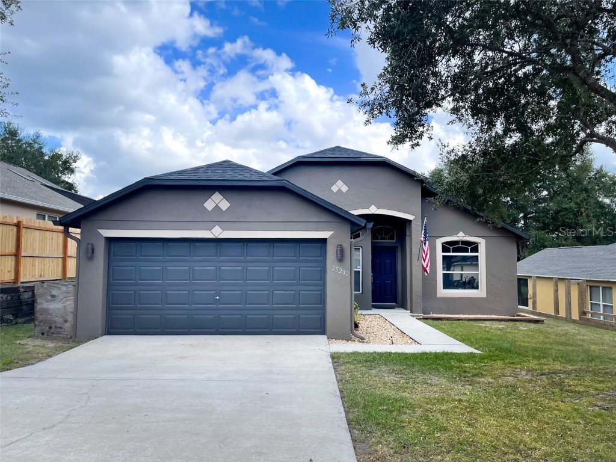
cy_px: 231
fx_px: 463
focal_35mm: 26
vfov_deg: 53.1
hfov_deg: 67.3
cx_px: 308
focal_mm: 5.1
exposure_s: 1/2400
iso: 32
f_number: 1.6
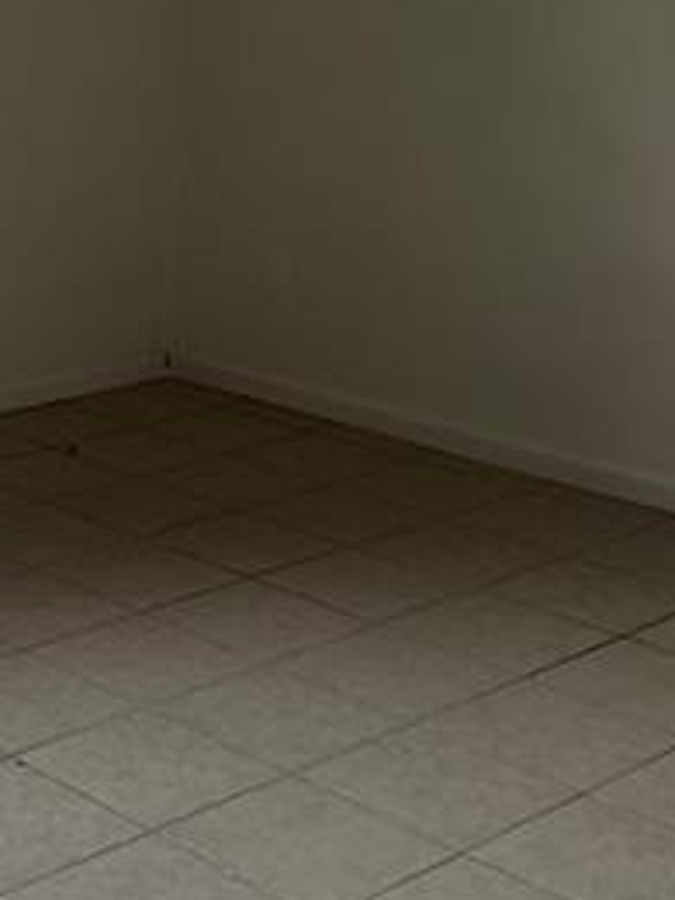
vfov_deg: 27.3
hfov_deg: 19.5
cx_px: -138
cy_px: 312
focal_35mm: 71
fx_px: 1846
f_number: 1.78
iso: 1000
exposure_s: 1/34
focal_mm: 6.86
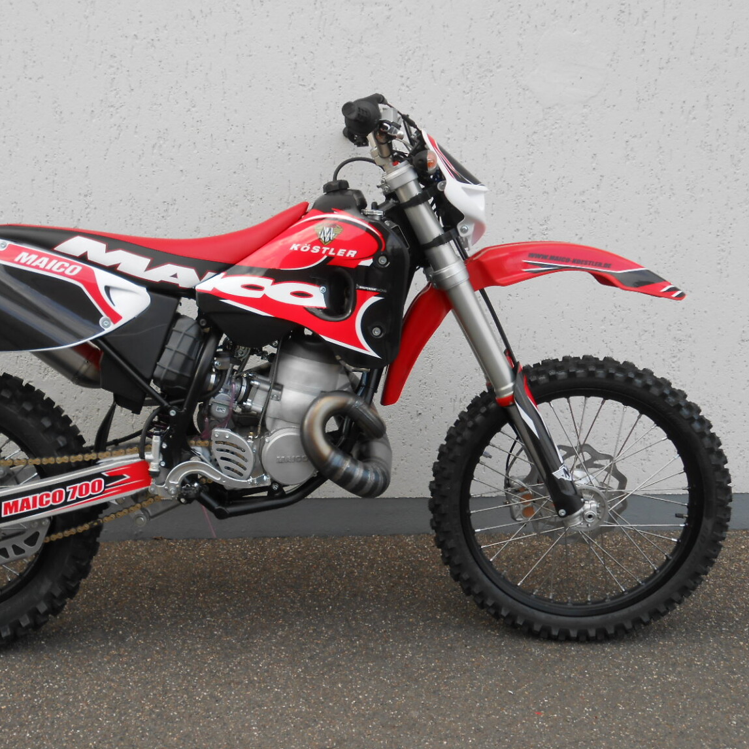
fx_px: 1102
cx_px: 261
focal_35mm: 45
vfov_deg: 37.6
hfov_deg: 37.2
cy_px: 373
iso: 80
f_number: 4.2
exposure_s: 1/125
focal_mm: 6.8
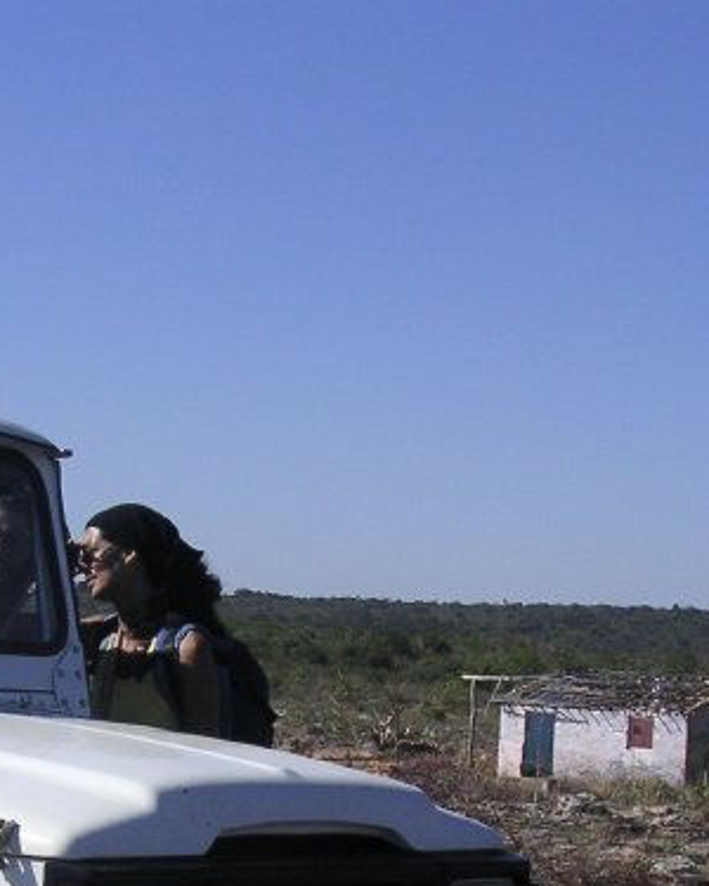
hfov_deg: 17.2
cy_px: 781
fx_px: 2334
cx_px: 260
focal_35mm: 89
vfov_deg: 21.1
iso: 50
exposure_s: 1/250
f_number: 6.7
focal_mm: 6
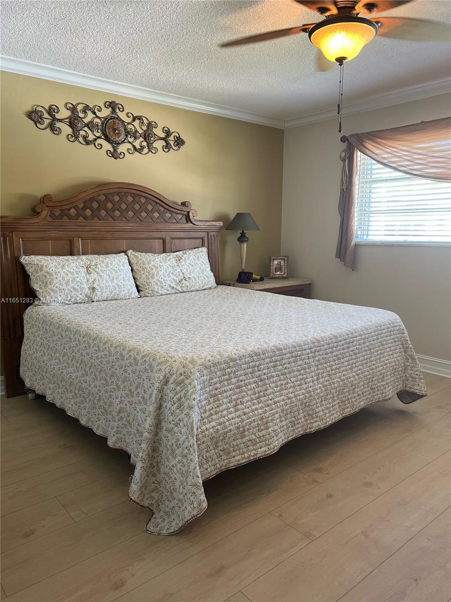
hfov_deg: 53.1
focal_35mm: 26
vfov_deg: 67.3
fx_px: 452
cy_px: 301
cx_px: 226
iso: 125
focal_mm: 5.7
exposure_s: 1/120
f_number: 1.5
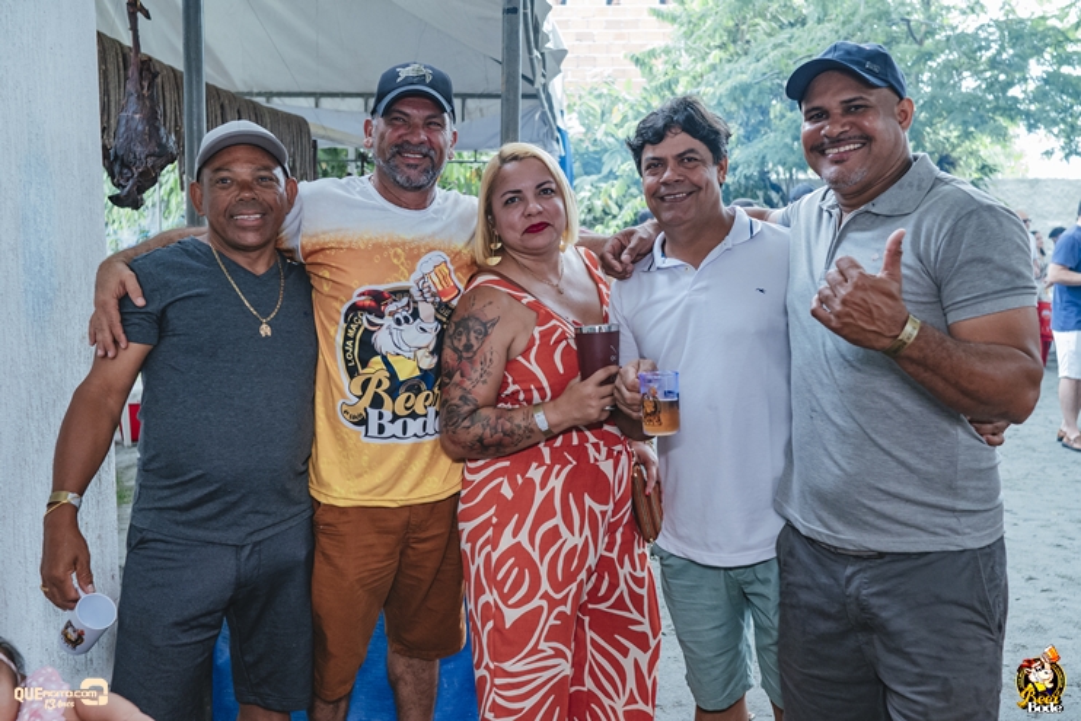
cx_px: 540
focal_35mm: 36
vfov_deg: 36.9
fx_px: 1081
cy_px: 360
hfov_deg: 53.1
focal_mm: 24
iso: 1600
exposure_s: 1/200
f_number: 3.2
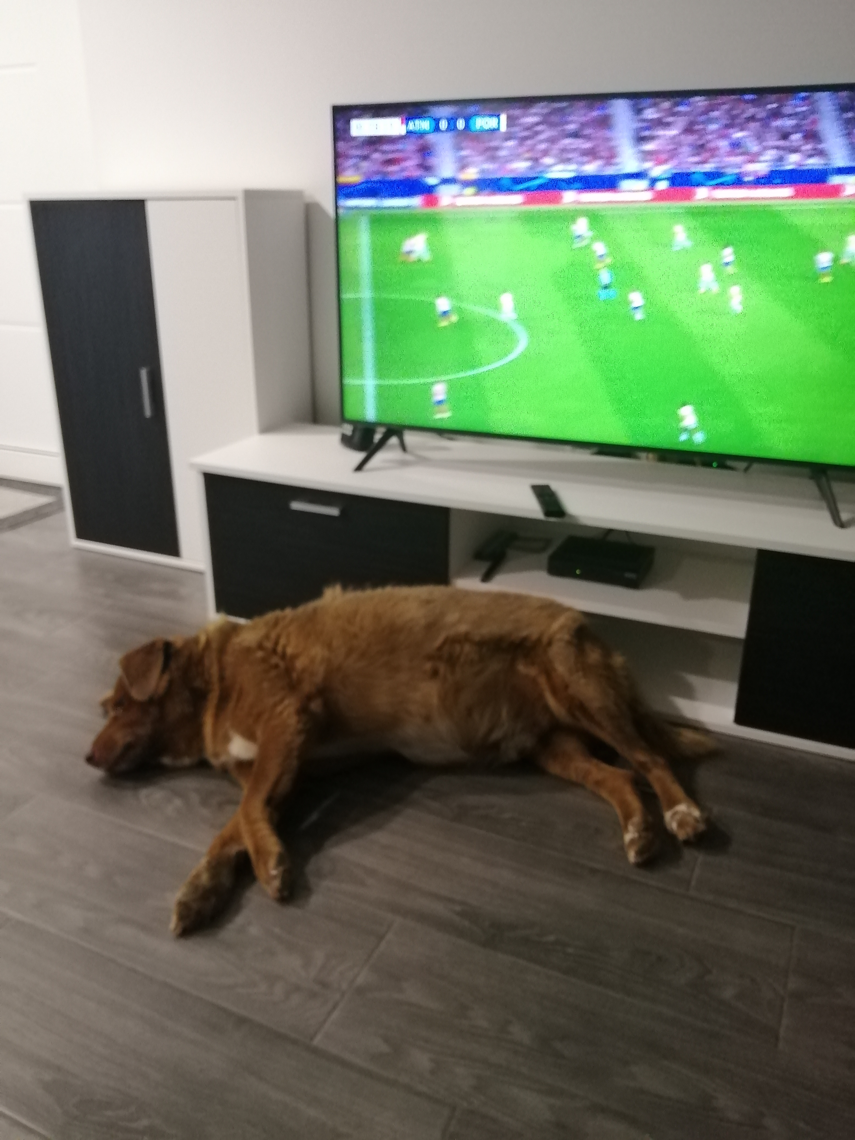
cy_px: 570
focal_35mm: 26
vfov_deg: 67.3
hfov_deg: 53.1
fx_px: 856
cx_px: 428
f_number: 1.8
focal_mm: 3.46
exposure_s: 1/25
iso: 500
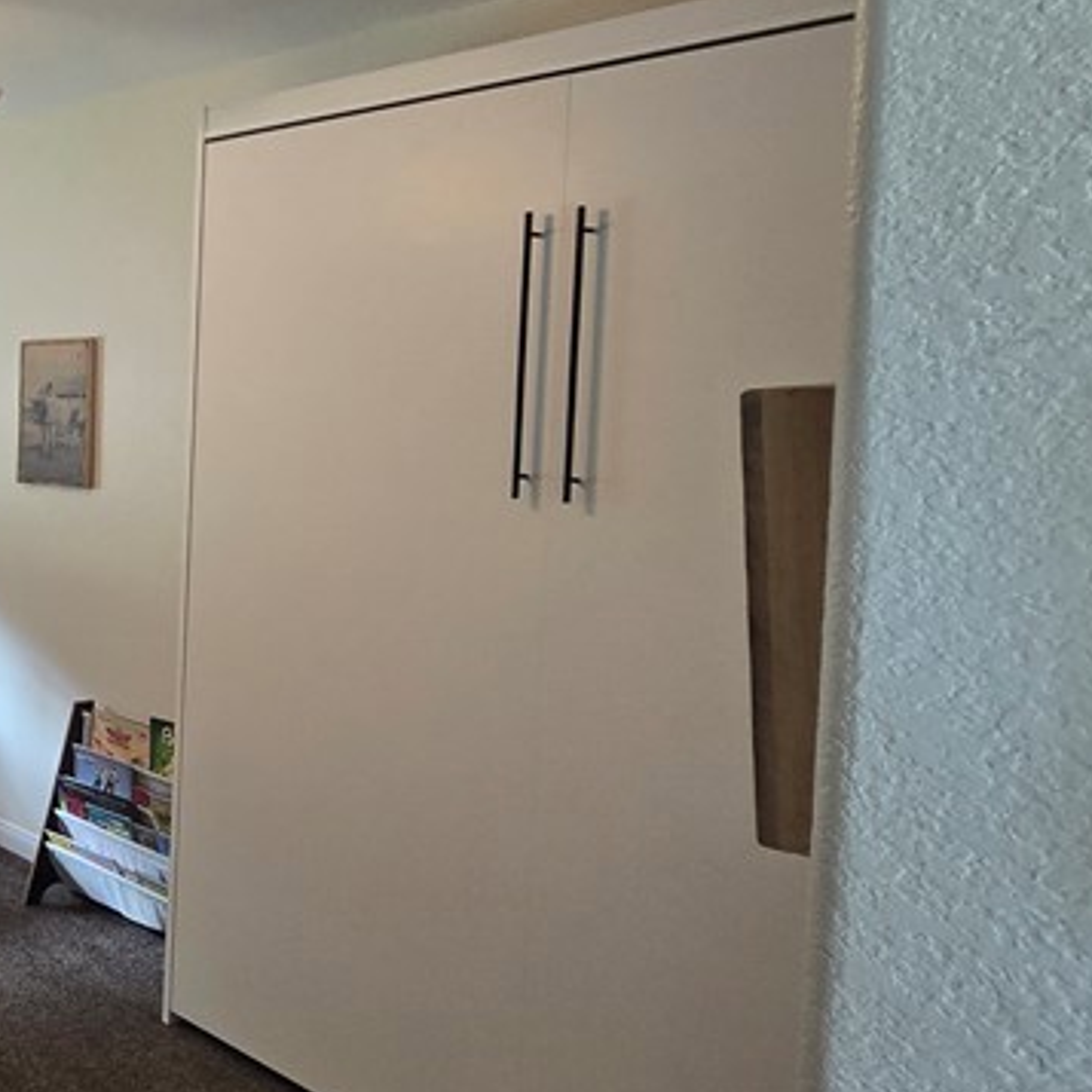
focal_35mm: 33
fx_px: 1178
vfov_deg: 49.3
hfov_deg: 33.4
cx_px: -382
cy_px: 422
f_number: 2.2
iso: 160
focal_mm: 2.2
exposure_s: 1/60
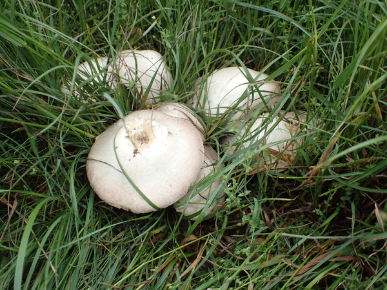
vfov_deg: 46.8
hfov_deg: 60.0
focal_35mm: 30
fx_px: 335
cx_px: 194
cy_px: 145
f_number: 6.3
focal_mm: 5.5
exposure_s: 1/60
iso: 100
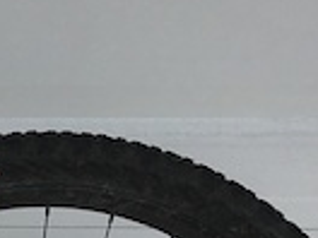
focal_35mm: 176
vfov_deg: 8.4
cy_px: 281
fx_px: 1617
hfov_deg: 9.5
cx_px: -530
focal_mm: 4.15
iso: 25
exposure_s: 1/1221
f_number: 2.2
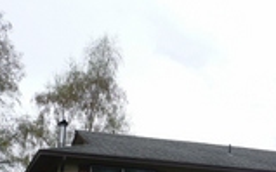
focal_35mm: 81
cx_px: 264
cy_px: 181
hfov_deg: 24.6
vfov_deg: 15.7
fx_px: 609
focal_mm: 5.8
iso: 100
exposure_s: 1/200
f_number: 8
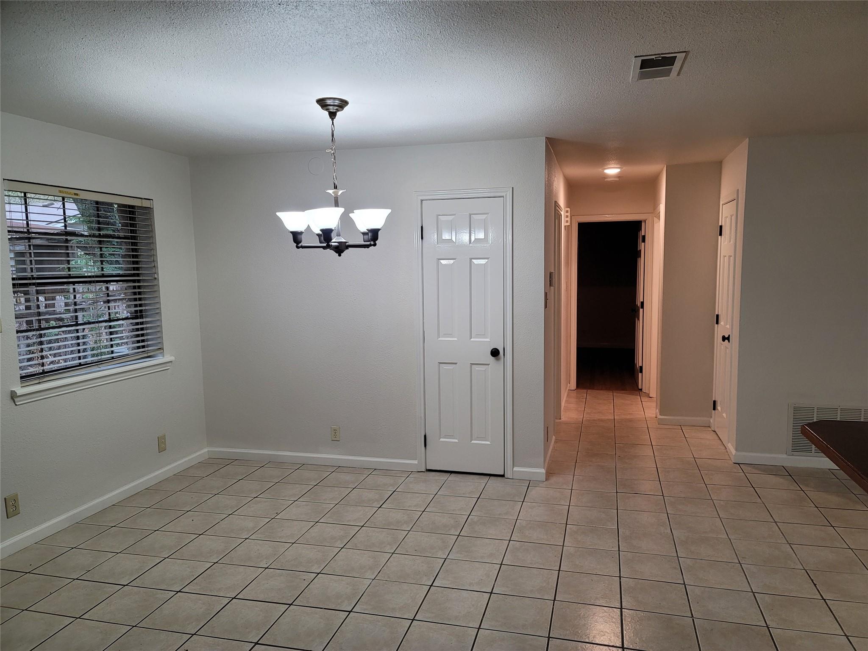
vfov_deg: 54.9
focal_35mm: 25
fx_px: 627
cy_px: 326
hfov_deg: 69.4
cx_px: 434
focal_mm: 7
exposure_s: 1/120
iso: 200
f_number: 1.8
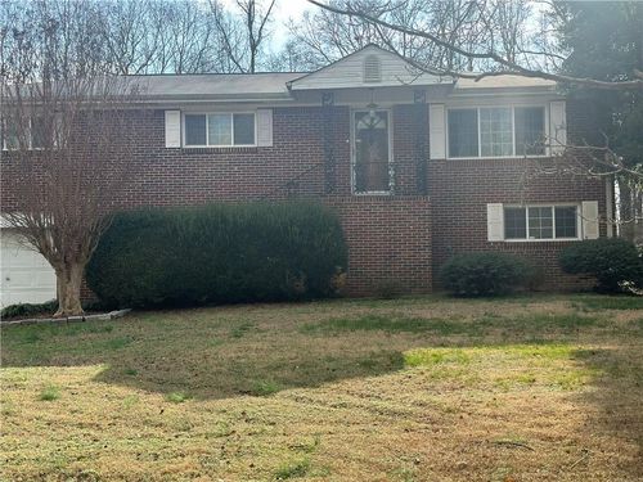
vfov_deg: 30.3
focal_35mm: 48
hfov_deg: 39.7
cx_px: 322
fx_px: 892
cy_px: 241
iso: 80
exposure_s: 1/3257
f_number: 1.78
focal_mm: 6.86
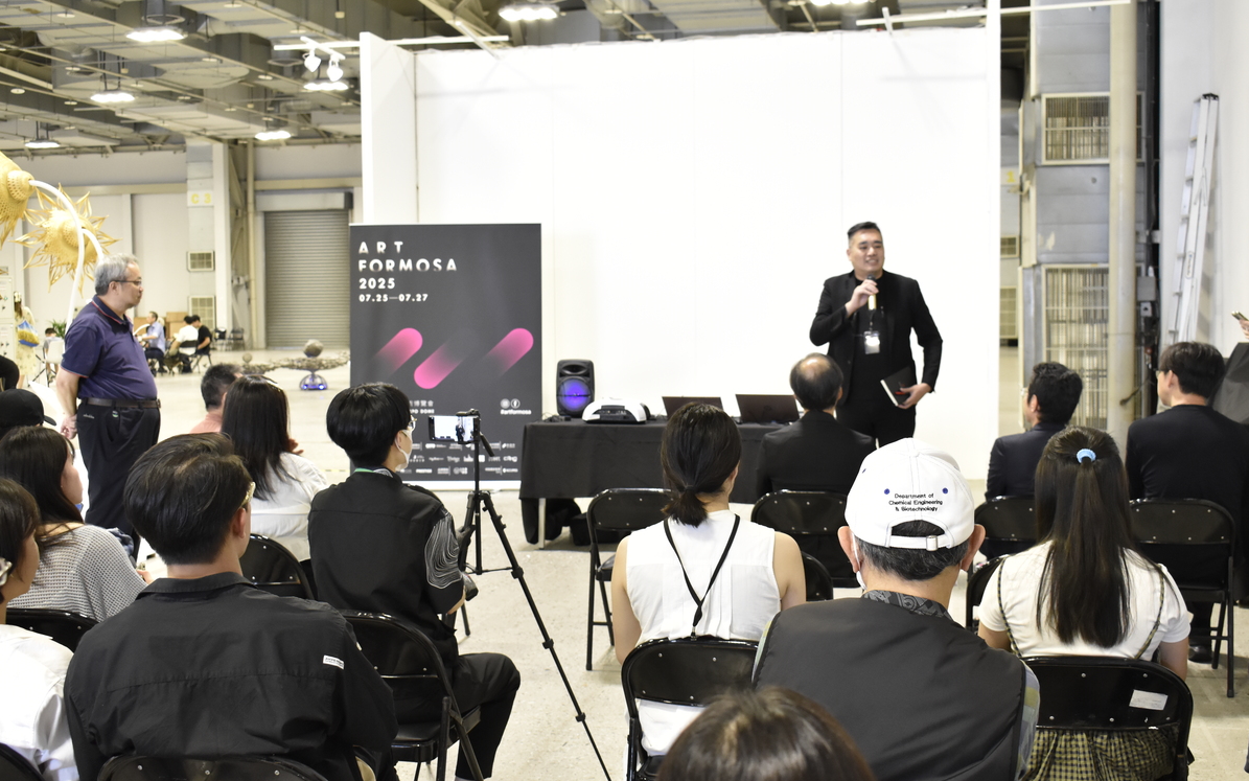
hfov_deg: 44.8
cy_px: 388
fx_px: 1515
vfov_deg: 28.9
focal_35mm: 45
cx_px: 623
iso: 2000
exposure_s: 1/100
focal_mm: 29
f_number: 5
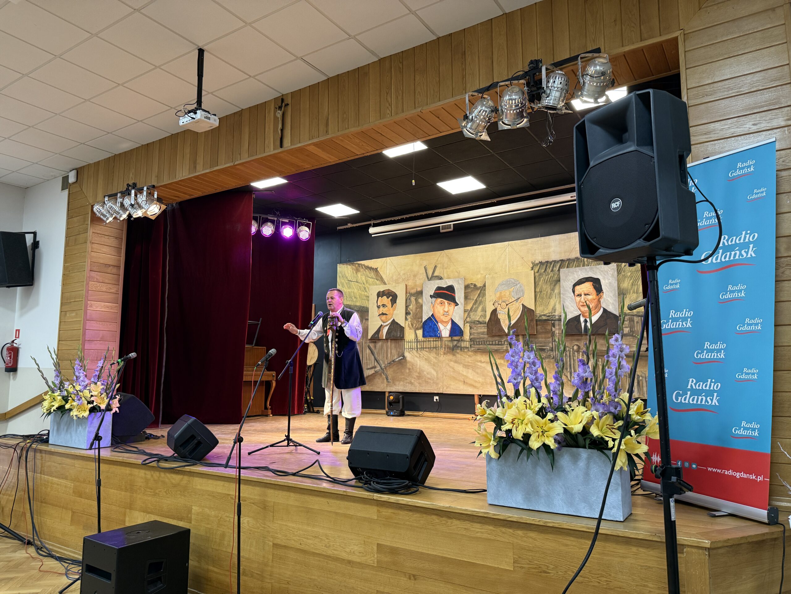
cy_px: 297
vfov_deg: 56.8
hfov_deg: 71.6
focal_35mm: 24
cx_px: 396
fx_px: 548
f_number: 1.78
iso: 160
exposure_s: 1/50
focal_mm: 6.76
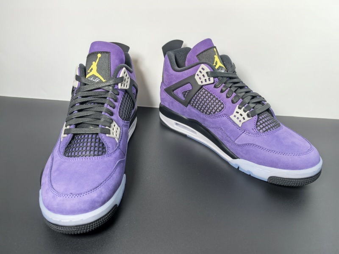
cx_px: 170
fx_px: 264
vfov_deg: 51.4
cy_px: 127
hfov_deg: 65.3
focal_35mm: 27
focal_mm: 6.98
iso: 400
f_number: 2
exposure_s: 1/1984
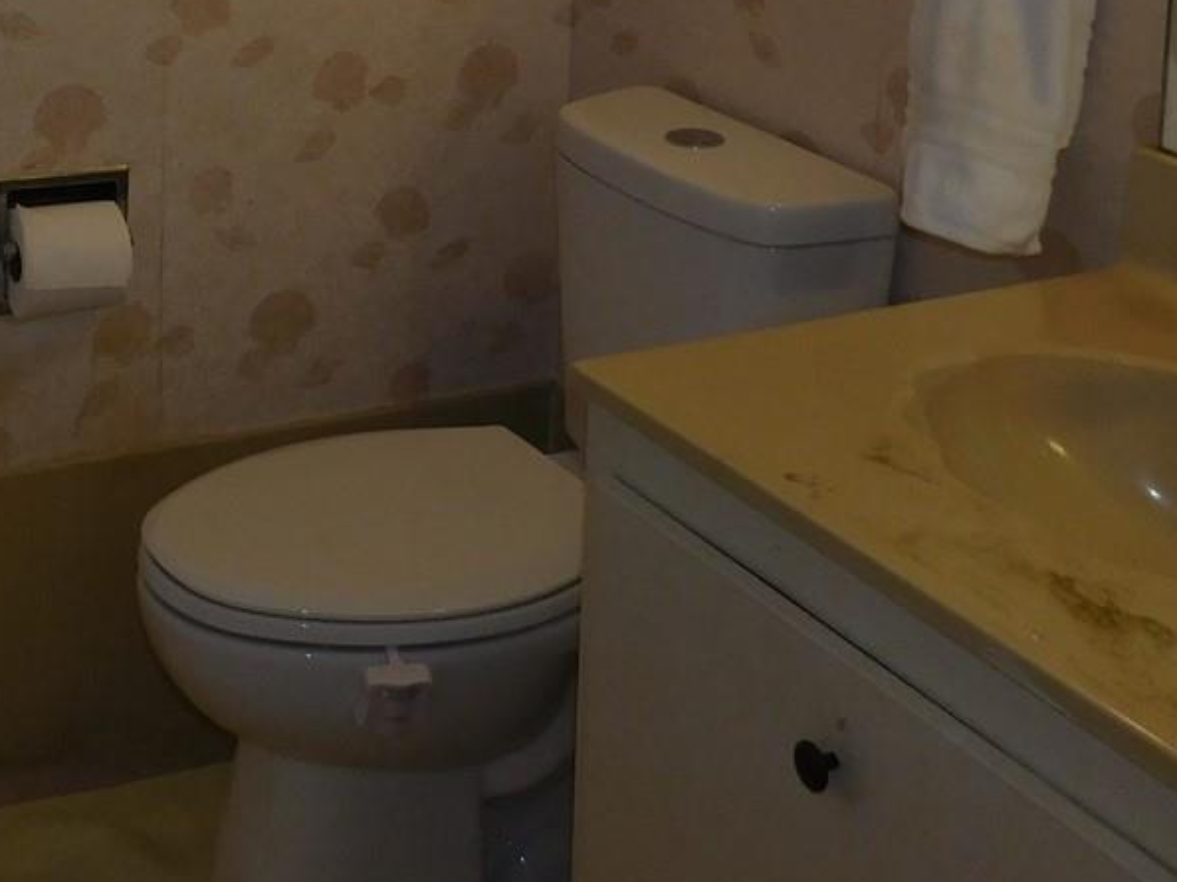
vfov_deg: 21.4
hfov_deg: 29.5
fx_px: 2107
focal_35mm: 62
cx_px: 52
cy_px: -266
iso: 125
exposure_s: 1/50
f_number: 3
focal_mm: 4
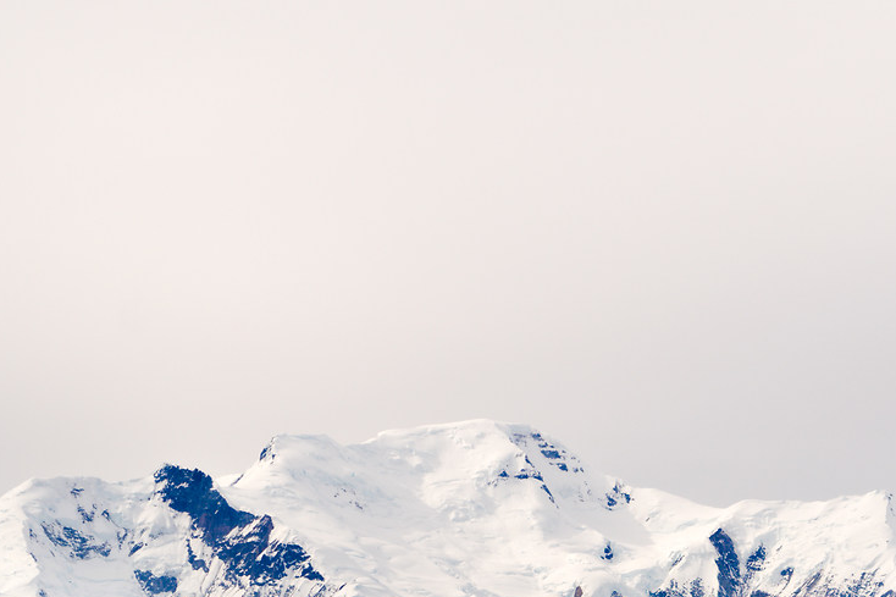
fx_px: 5698
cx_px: 1129
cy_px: 820
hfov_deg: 8.9
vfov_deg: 5.9
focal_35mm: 229
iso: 100
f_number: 8
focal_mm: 70
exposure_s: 1/320
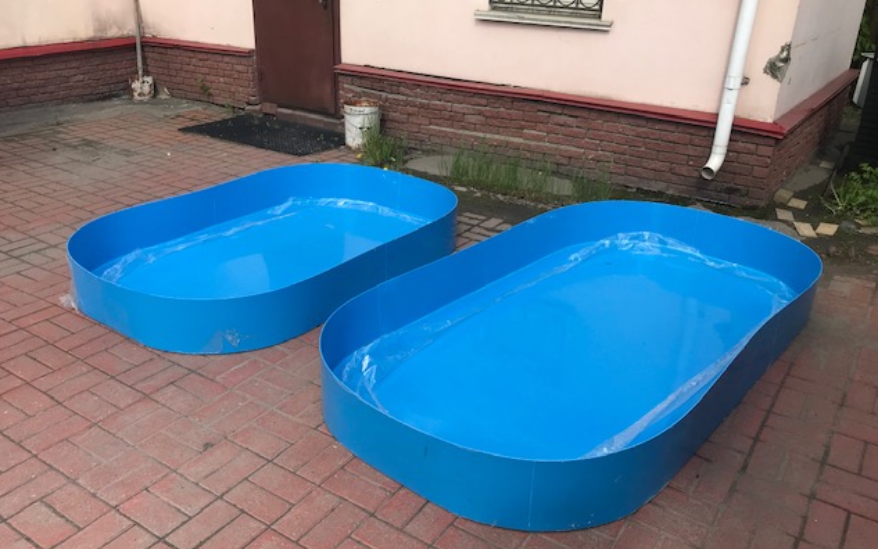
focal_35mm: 30
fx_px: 718
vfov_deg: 41.9
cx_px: 441
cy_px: 286
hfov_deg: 62.9
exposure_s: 1/1198
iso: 20
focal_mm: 3.99
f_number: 1.8
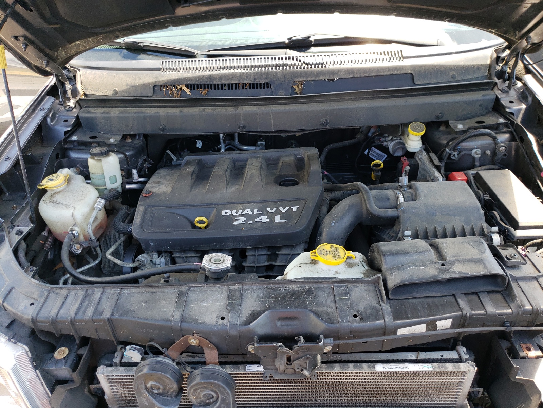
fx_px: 408
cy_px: 204
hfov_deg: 67.3
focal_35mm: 26
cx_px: 272
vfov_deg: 53.1
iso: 50
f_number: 1.5
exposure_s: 1/217
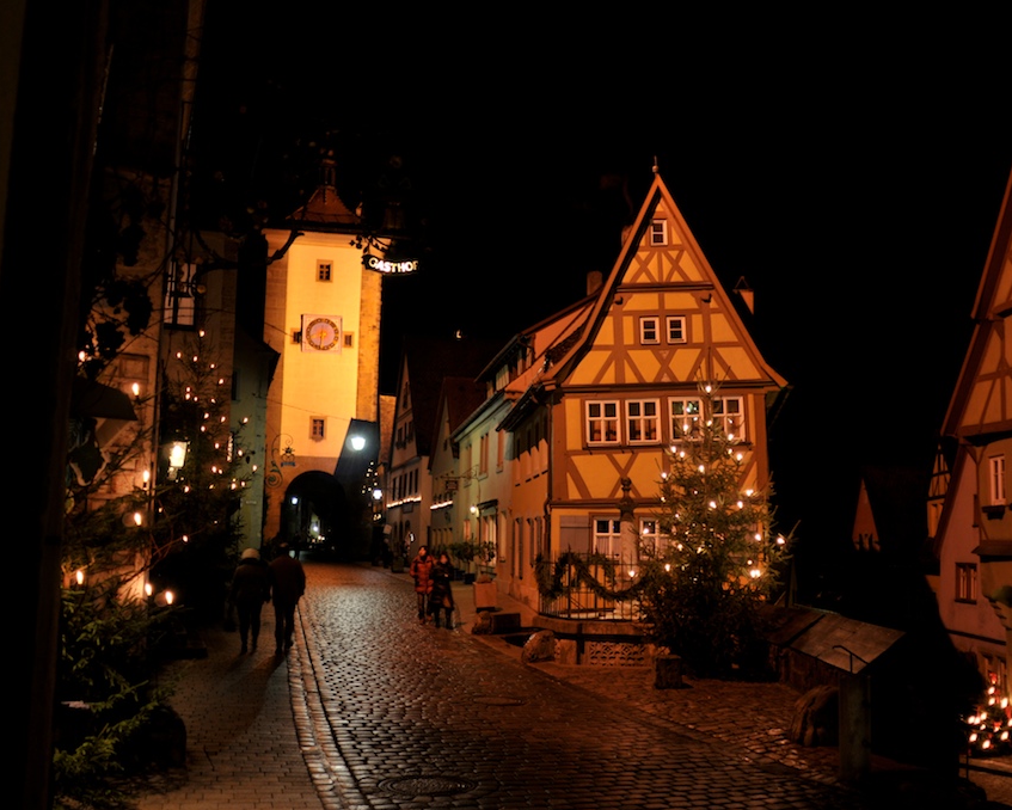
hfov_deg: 52.8
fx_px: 1019
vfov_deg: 43.4
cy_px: 405
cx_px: 553
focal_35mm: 34
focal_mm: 20
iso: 200
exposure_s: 1/8
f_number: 2.8
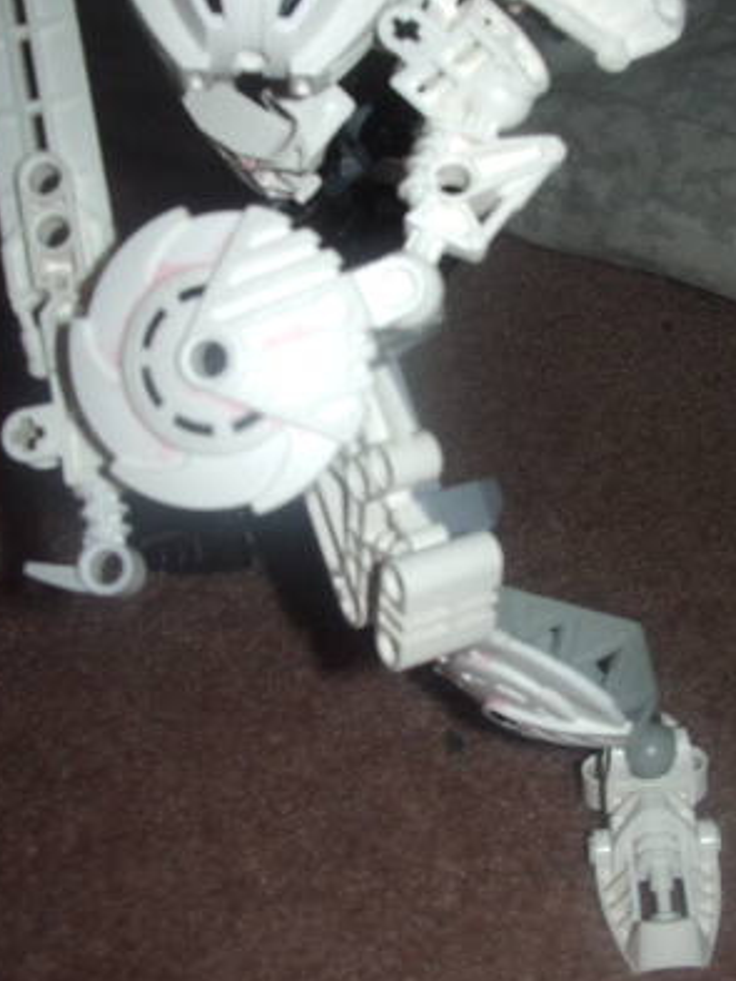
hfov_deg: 25.7
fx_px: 1615
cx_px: 402
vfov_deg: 33.7
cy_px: 412
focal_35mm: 57
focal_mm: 5.8
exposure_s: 1/40
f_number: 4.3
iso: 100
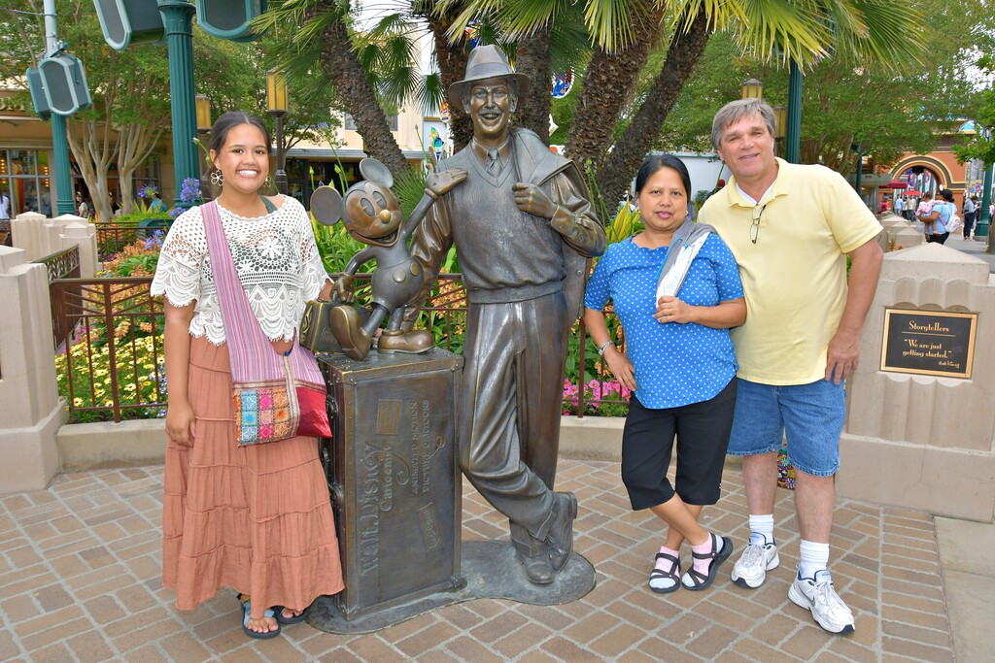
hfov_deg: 67.4
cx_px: 498
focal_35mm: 27
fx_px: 746
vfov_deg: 47.9
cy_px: 332
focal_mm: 18
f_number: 7.1
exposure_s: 1/200
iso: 200
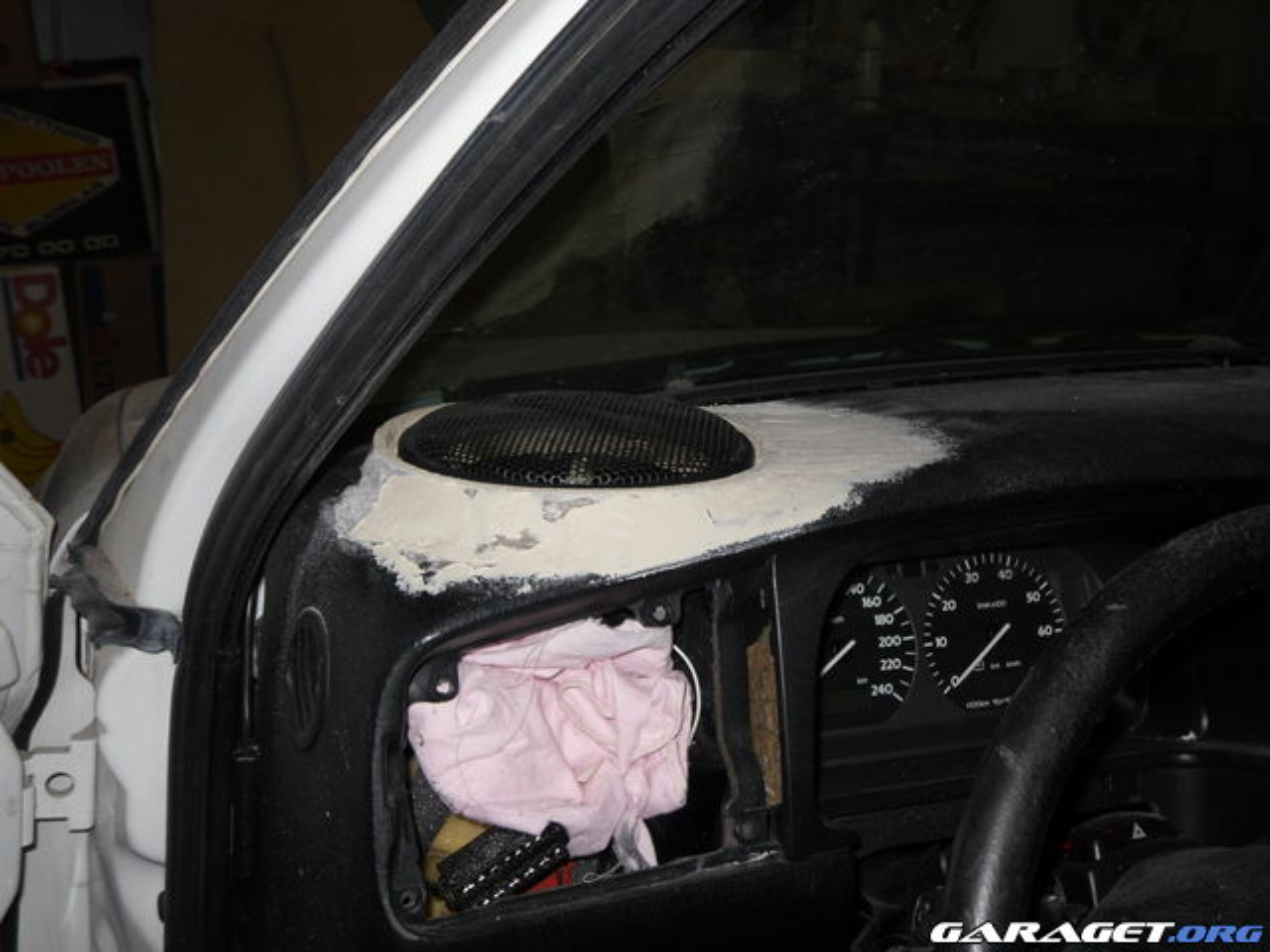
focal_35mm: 44
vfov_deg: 32.9
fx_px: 1614
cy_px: 476
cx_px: 635
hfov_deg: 42.9
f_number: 3.8
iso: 80
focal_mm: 7.88
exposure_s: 1/51
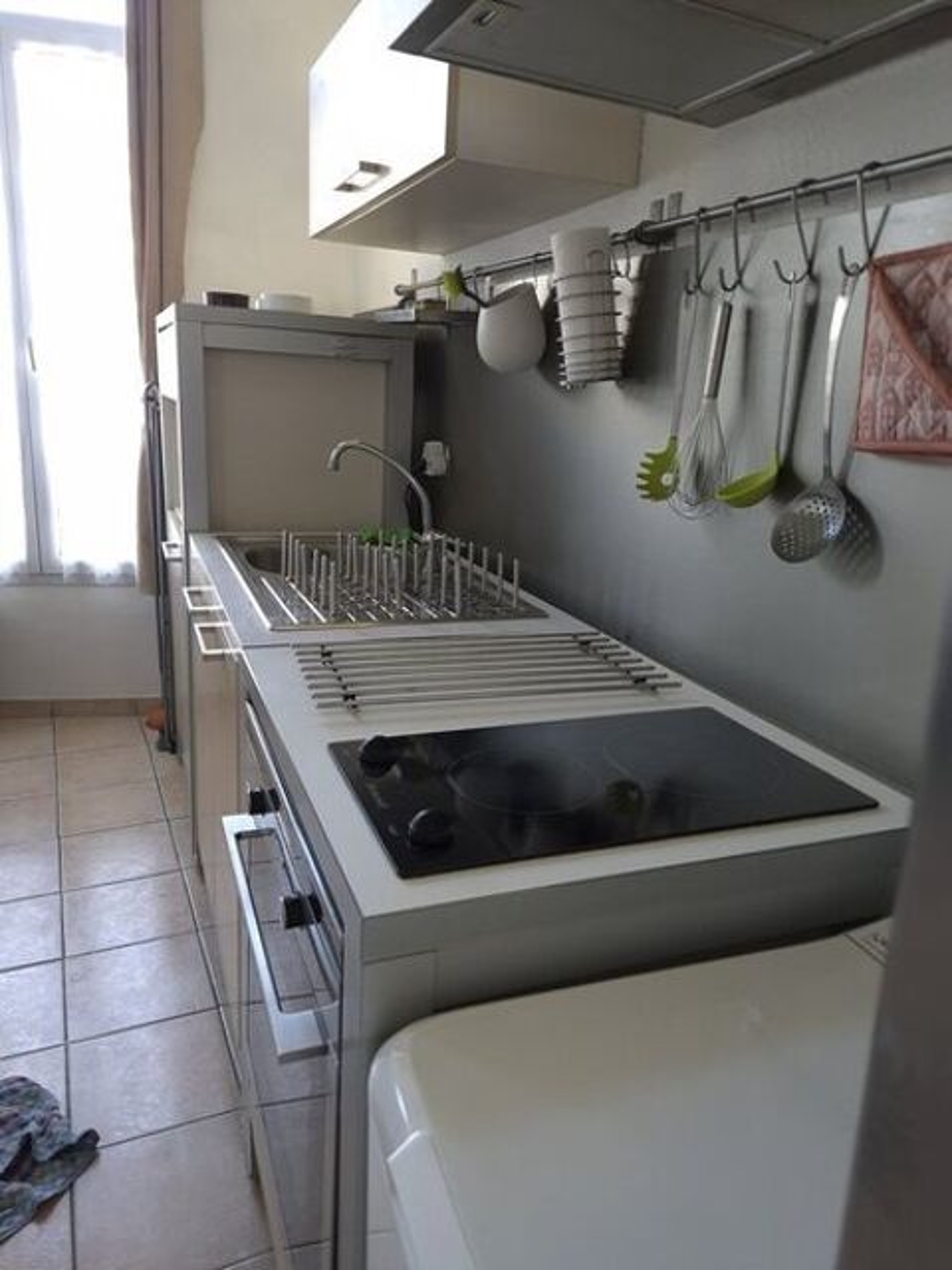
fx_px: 843
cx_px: 476
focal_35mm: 23
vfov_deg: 73.9
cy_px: 635
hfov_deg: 58.9
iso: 160
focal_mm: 5.4
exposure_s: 1/50
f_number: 1.8
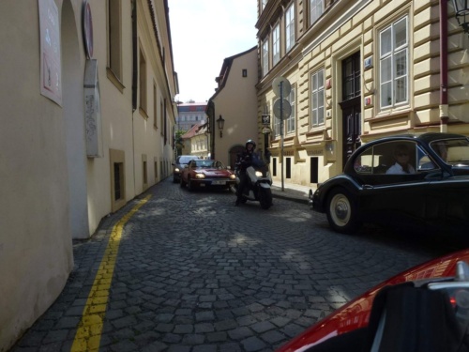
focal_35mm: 24
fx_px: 325
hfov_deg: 71.6
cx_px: 234
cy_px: 176
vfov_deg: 56.8
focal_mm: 4.3
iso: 100
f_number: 4
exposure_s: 1/500
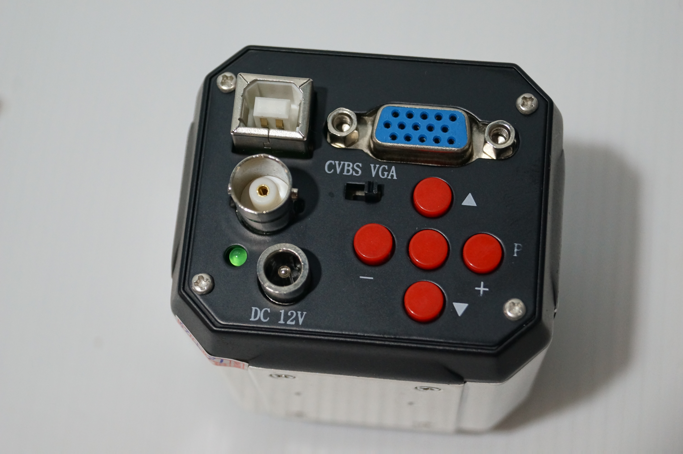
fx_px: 1564
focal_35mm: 82
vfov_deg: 16.5
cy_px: 227
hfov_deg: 24.6
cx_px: 342
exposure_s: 1/60
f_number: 5.6
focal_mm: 55
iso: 1600
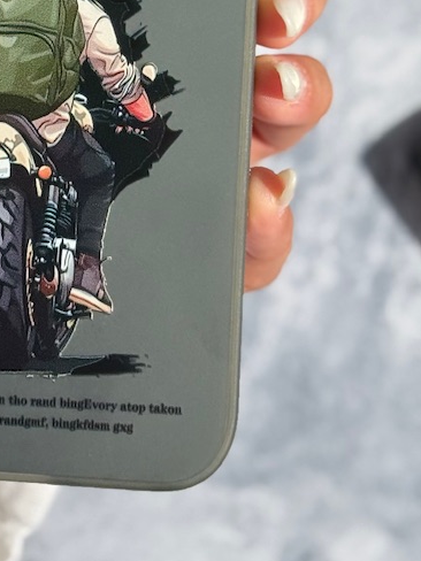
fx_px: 2043
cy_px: 36
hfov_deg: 11.6
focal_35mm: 126
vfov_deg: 15.4
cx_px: -13
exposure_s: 1/4878
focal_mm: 6.76
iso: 100
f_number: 1.78
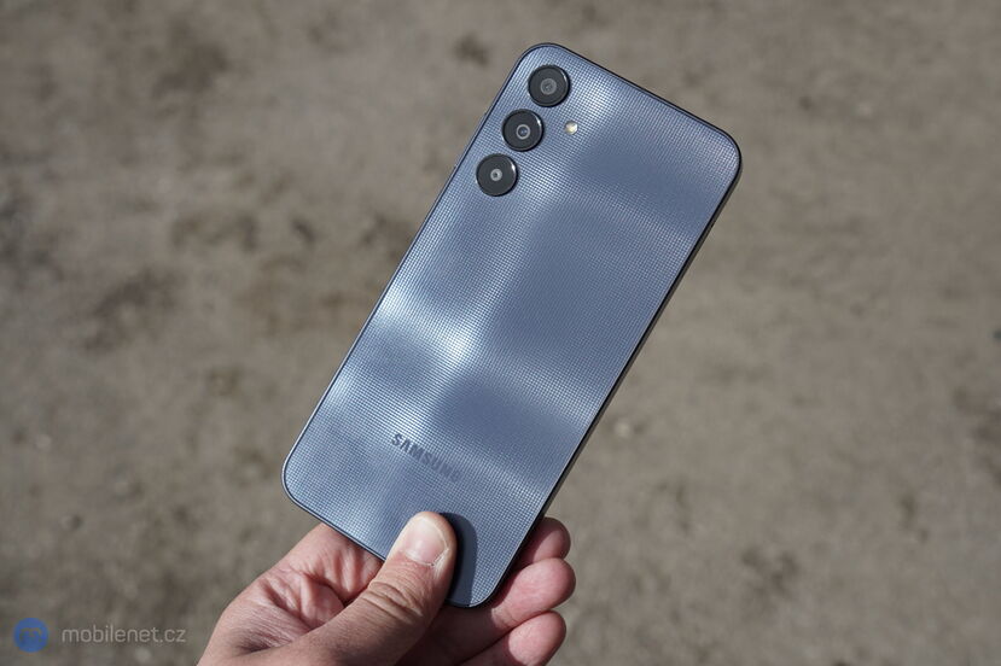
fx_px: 1195
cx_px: 500
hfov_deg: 45.4
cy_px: 333
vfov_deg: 31.2
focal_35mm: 43
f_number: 7.1
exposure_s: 1/800
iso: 160
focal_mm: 43
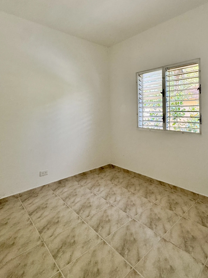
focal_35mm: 20
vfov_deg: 80.6
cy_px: 109
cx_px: 135
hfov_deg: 64.6
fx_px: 160
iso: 200
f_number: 2.2
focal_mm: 2.22
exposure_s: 1/99
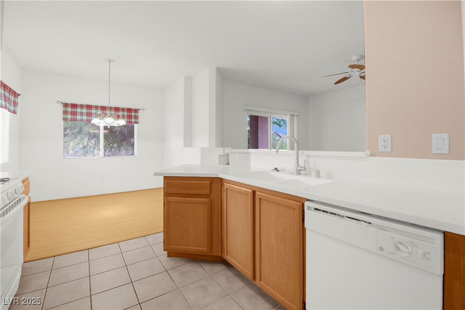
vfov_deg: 77.3
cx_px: 232
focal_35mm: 15
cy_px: 155
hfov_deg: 100.4
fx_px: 194
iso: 1000
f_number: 5.6
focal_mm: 10
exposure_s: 1/30
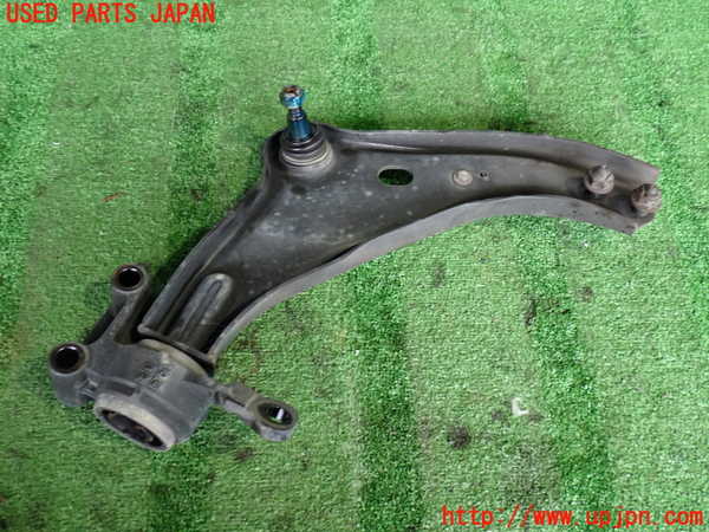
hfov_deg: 51.4
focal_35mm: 36
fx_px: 737
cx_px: 354
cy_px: 266
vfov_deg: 39.7
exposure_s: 1/40
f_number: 2.5
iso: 250
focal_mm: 6.37
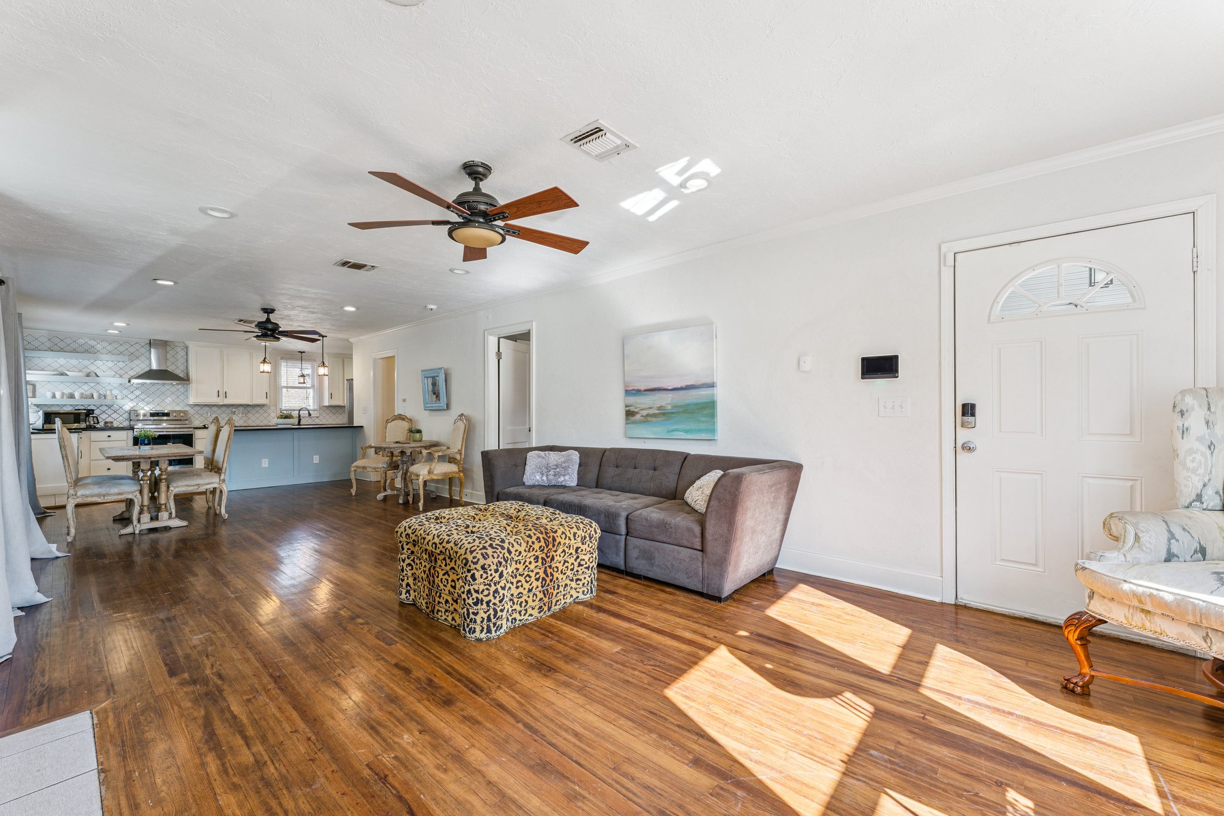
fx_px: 476
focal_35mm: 14
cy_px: 408
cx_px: 612
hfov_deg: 104.3
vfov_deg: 81.2
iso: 200
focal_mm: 14
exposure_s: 1/40
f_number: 10
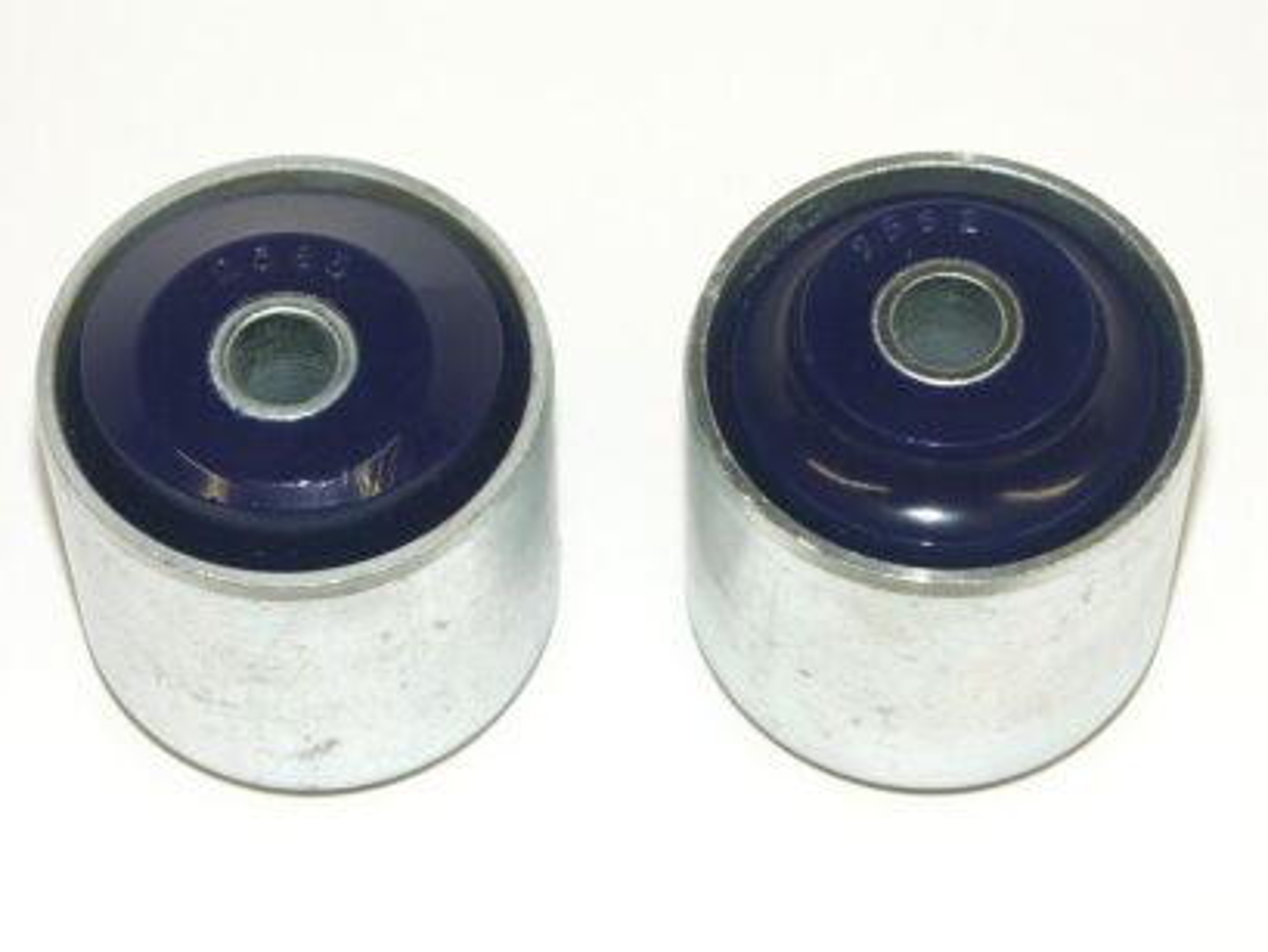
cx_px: 634
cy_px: 476
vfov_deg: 12.4
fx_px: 4397
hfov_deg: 16.4
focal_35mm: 120
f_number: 5.6
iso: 200
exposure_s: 1/125
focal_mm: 29.71
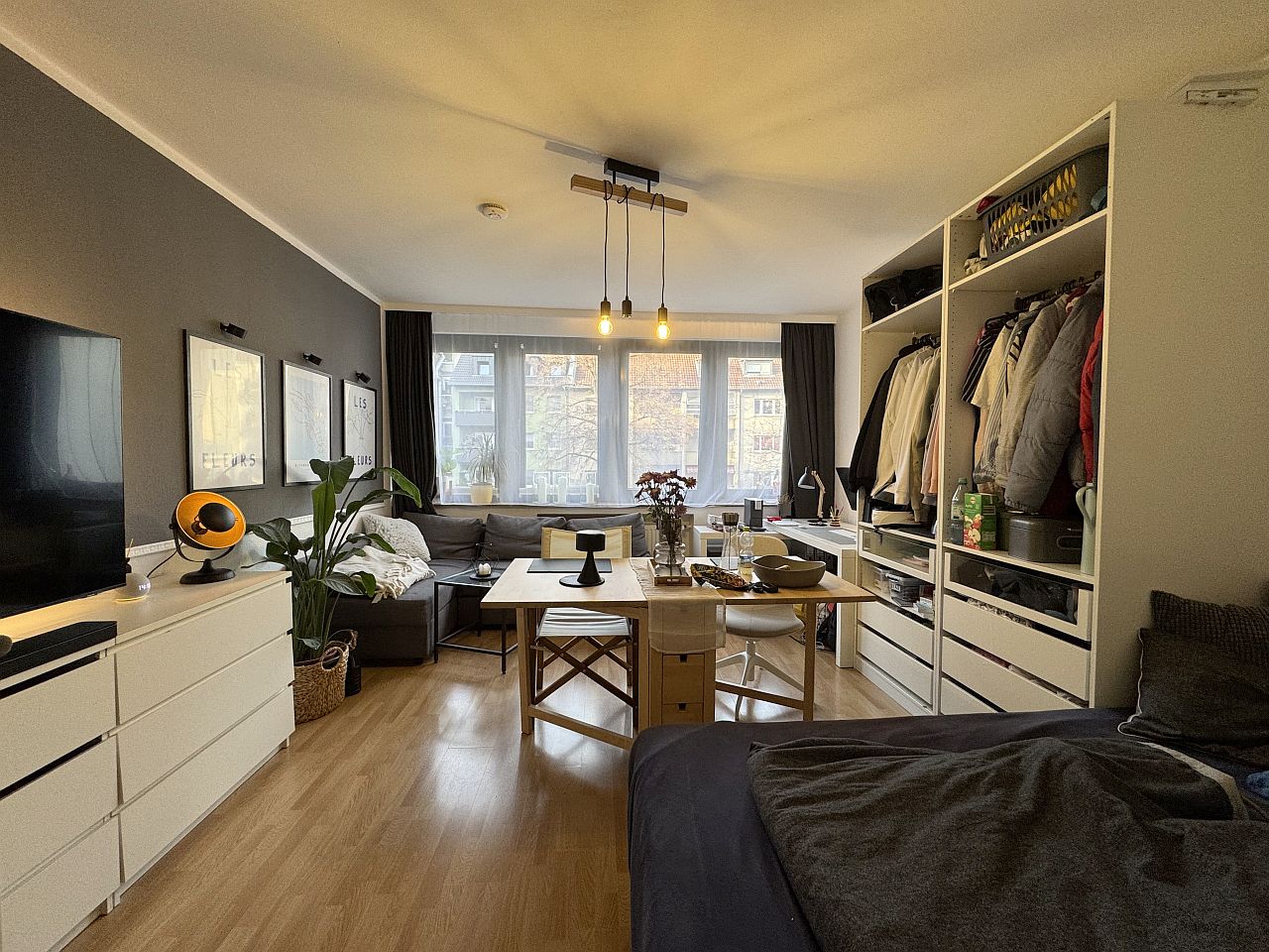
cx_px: 634
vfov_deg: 85.7
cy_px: 476
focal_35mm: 14
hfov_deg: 102.1
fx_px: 513
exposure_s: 1/100
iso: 125
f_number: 2.2
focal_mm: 2.22
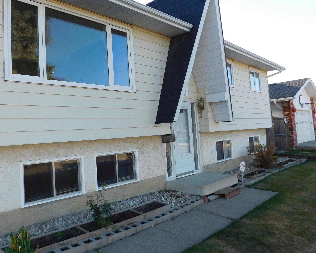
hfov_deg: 58.2
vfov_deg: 48.4
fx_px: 281
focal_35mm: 30
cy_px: 113
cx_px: 122
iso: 125
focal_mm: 4
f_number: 3
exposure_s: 1/400
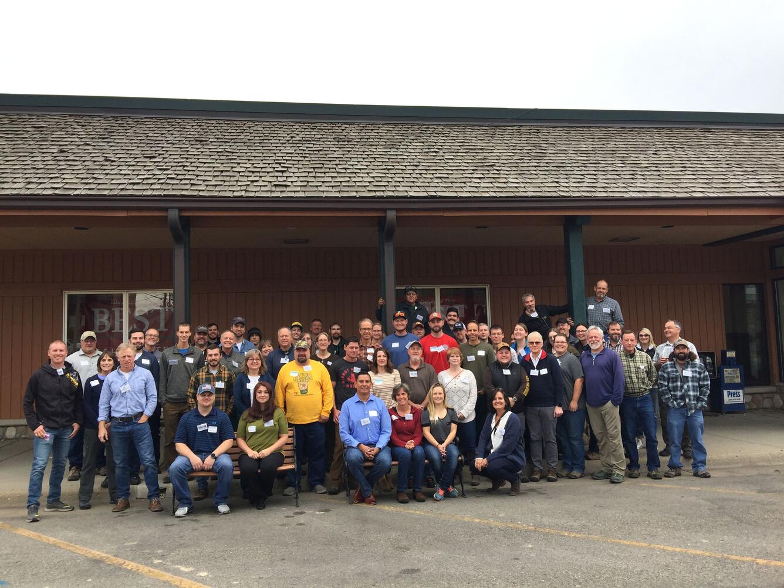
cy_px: 294
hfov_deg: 61.7
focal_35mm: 29
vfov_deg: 48.2
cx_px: 392
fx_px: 657
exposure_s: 1/542
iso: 32
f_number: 2.2
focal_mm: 4.15
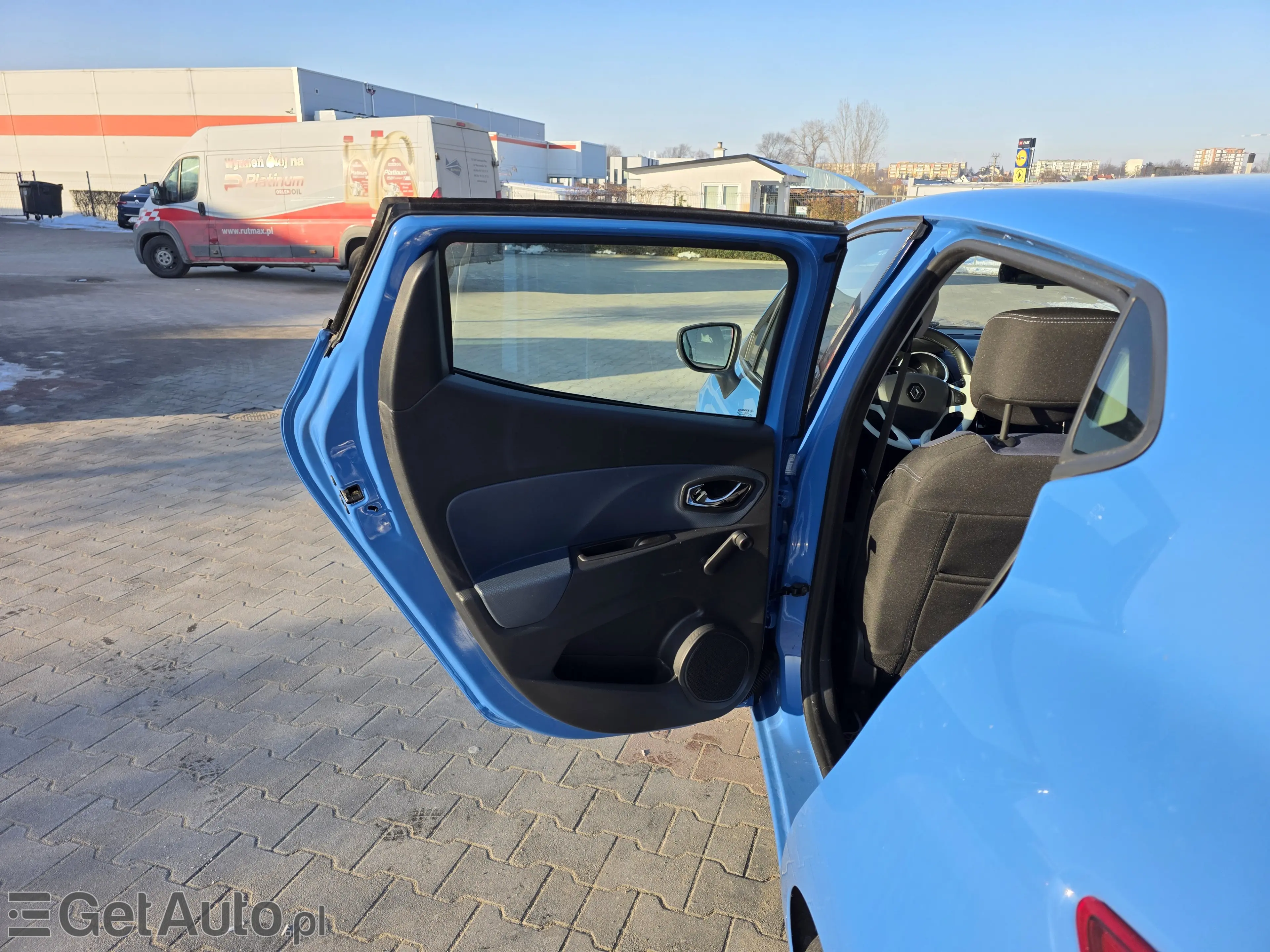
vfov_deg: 58.9
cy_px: 476
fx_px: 844
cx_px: 635
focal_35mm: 23
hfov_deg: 73.9
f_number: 1.7
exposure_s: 1/2835
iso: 80
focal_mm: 6.3
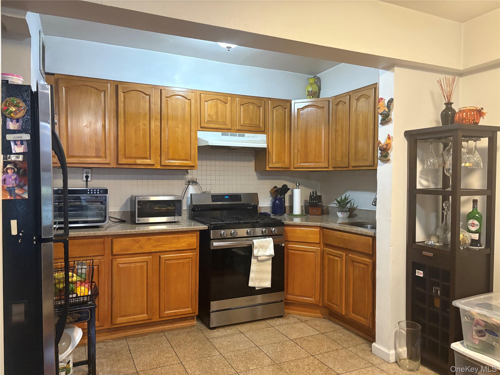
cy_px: 188
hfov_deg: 67.3
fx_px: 376
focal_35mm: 26
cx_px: 250
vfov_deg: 53.1
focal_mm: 5.96
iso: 400
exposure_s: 1/60
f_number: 1.6
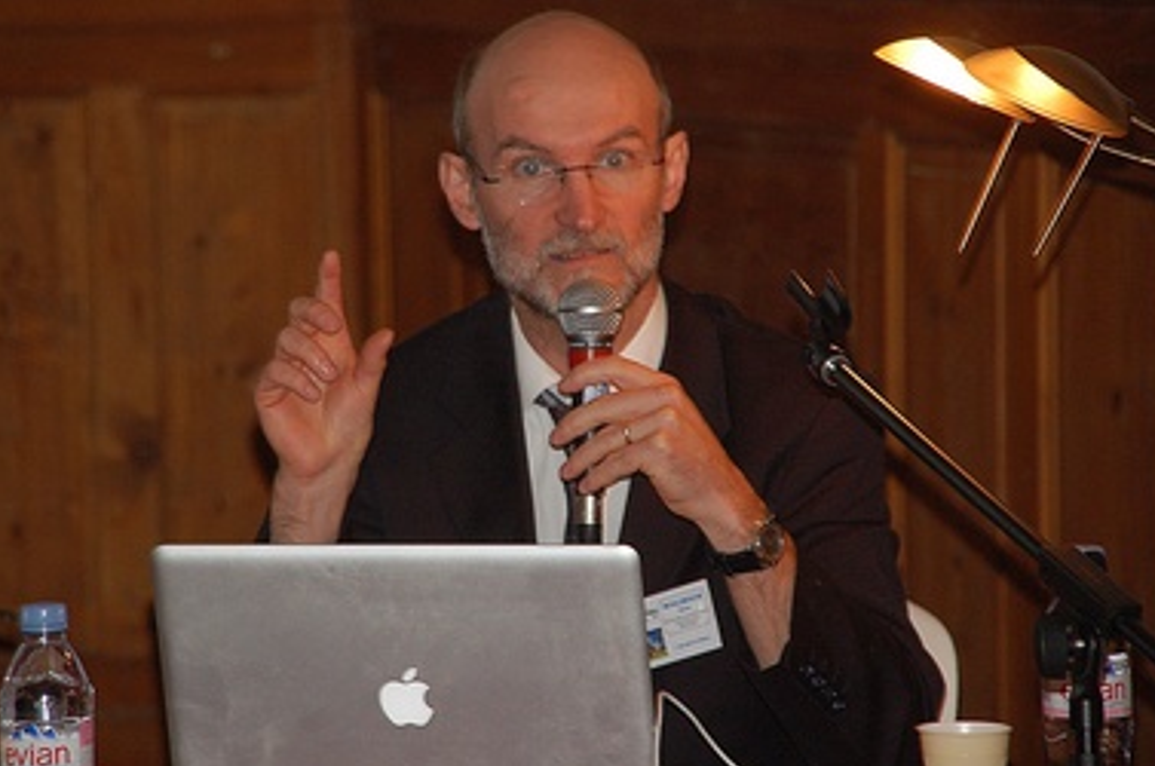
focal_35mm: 279
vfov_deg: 4.9
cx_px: 576
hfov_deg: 7.4
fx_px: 8921
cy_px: 403
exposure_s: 1/60
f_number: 6
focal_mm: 175
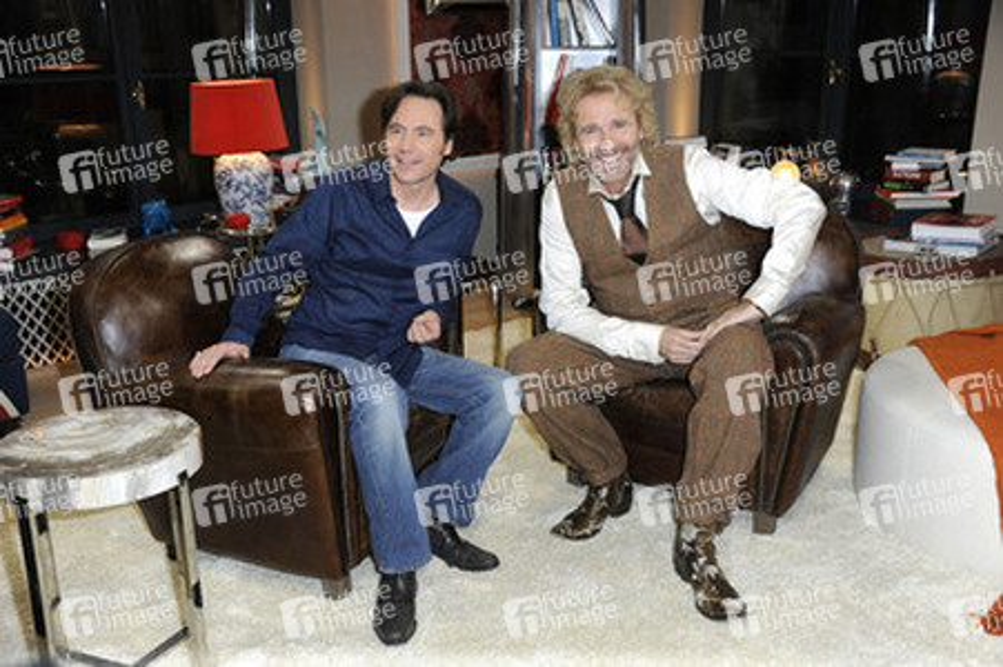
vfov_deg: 33.4
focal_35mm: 40
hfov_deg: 48.5
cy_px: 334
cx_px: 502
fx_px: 1114
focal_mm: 40
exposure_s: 1/160
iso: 2500
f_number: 5.6
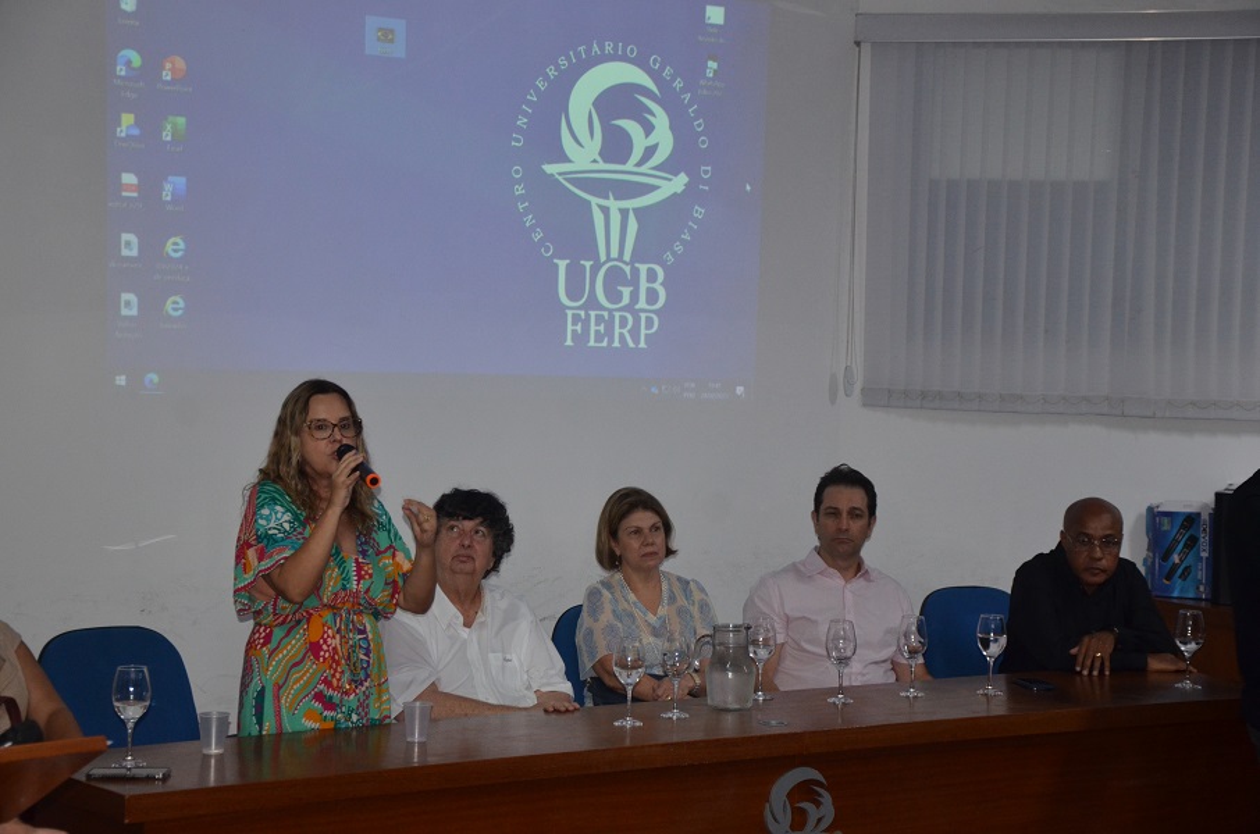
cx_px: 630
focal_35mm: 75
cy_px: 417
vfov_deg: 18.1
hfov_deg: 27.0
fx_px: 2619
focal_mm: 50
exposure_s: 1/60
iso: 1000
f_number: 5
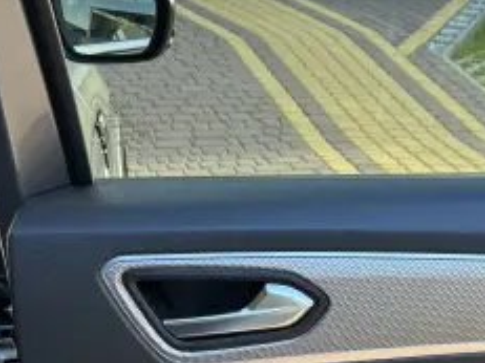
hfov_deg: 25.6
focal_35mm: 72
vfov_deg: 18.7
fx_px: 1008
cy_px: 499
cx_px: 493
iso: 64
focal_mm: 5.96
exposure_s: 1/121
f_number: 1.6
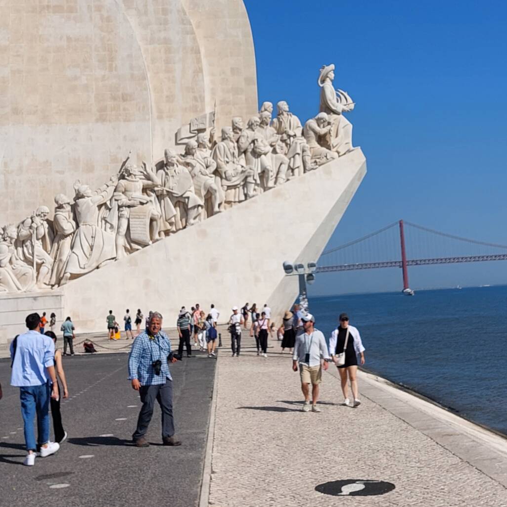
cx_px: 364
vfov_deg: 31.9
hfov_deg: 31.8
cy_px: 166
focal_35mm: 53
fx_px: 878
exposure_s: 1/2303
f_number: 1.8
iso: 25
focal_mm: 5.23
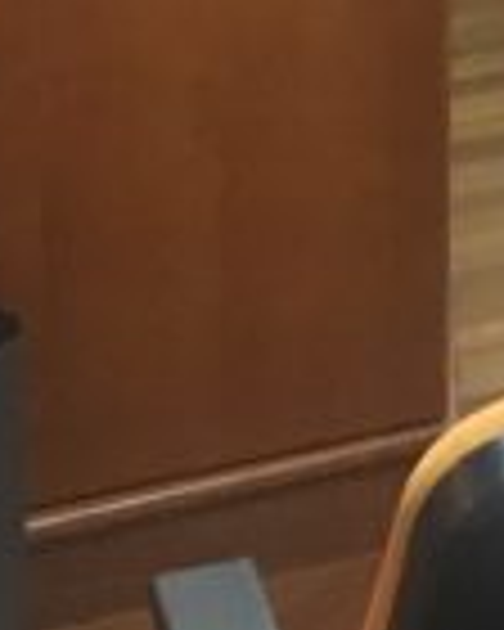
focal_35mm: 156
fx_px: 2909
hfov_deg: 8.3
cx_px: 1521
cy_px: -662
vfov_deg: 11.1
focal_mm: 4.15
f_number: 2.2
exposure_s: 1/17
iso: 250
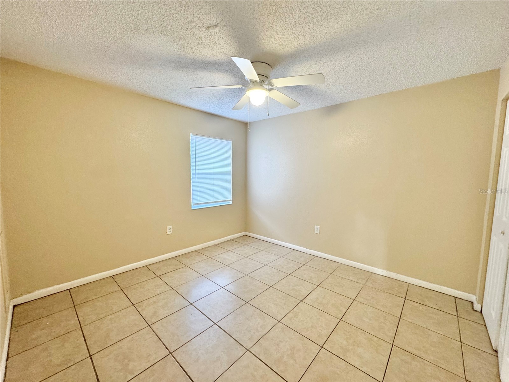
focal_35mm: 14
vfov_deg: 85.7
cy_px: 191
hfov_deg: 102.1
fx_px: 206
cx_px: 254
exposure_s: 1/60
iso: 250
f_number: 2.2
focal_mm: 2.22
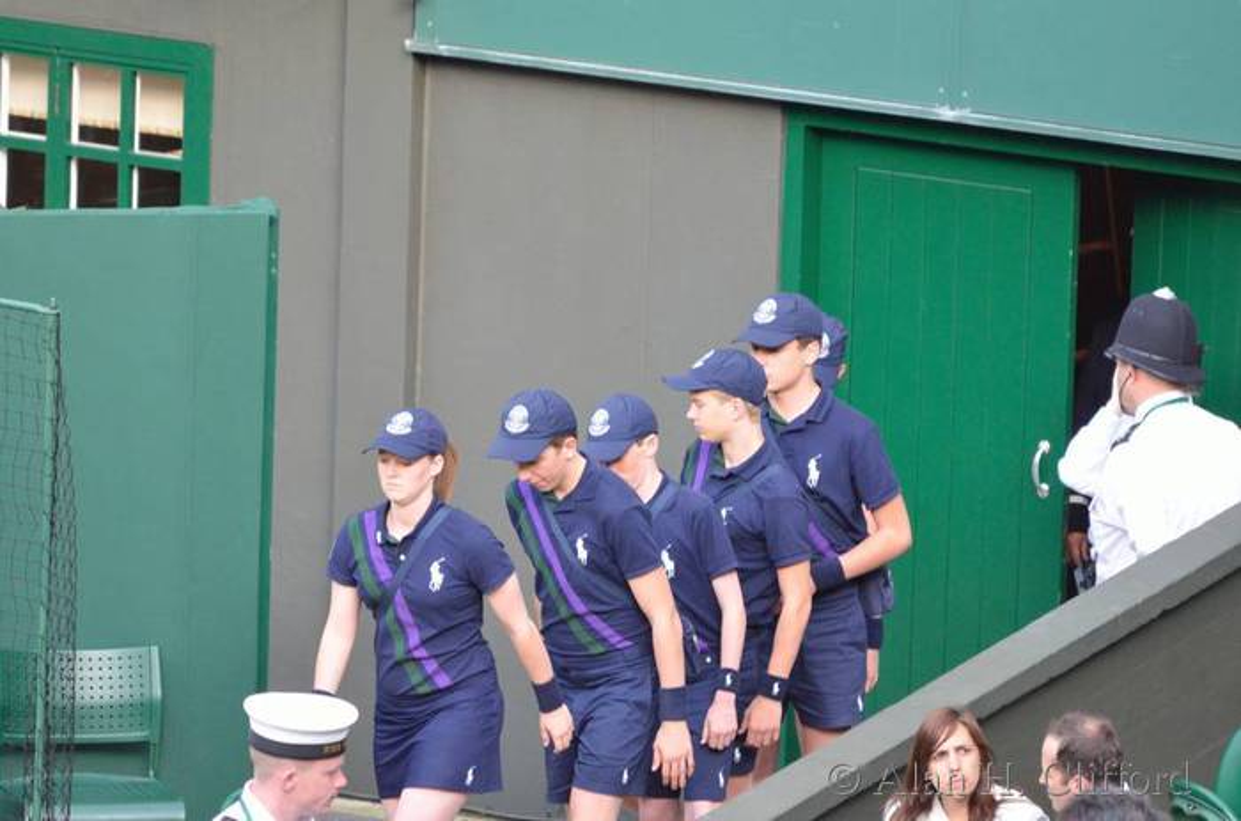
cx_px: 620
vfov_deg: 2.3
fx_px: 20632
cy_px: 410
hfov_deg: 3.4
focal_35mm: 600
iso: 2200
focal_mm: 400
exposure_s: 1/500
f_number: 5.6
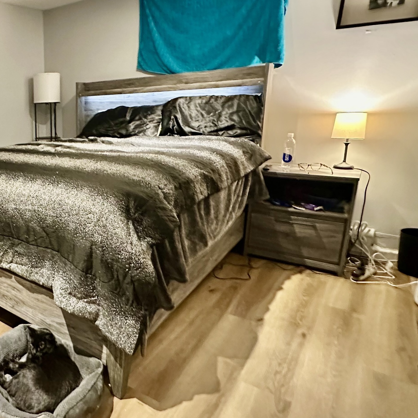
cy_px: 195
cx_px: 20
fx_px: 369
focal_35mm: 27
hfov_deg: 50.3
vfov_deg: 59.0
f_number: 2.2
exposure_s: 1/40
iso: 1250
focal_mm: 2.22
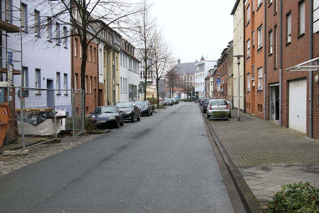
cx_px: 160
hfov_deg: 40.0
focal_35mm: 50
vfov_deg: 27.2
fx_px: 439
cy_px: 106
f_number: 5.6
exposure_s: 1/45
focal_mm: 33
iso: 200
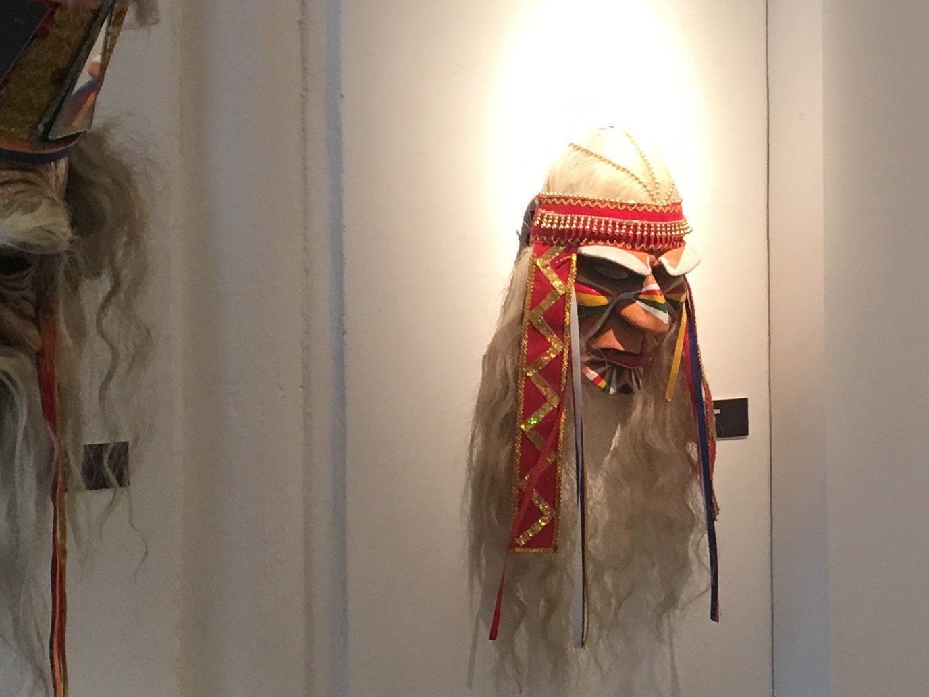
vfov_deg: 17.4
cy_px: 334
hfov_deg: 22.9
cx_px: 662
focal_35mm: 85
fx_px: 2281
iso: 64
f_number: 2.2
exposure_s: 1/33
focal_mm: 4.15
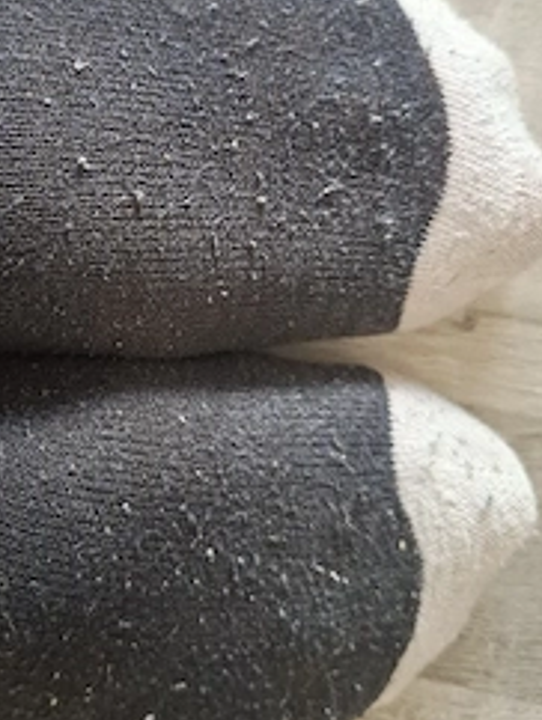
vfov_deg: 48.1
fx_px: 792
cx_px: 161
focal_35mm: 38
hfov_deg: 37.2
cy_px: 241
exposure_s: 1/25
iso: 320
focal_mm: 5.54
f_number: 1.8
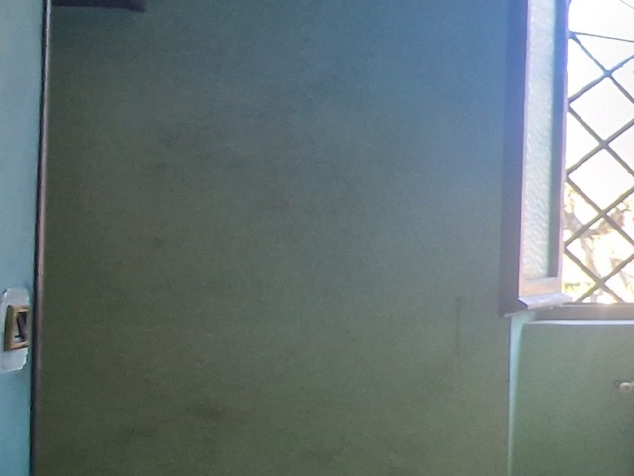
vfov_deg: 27.9
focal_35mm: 52
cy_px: 299
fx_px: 952
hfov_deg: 19.8
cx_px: 1250
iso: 320
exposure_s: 1/33
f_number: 2.2
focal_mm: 2.2
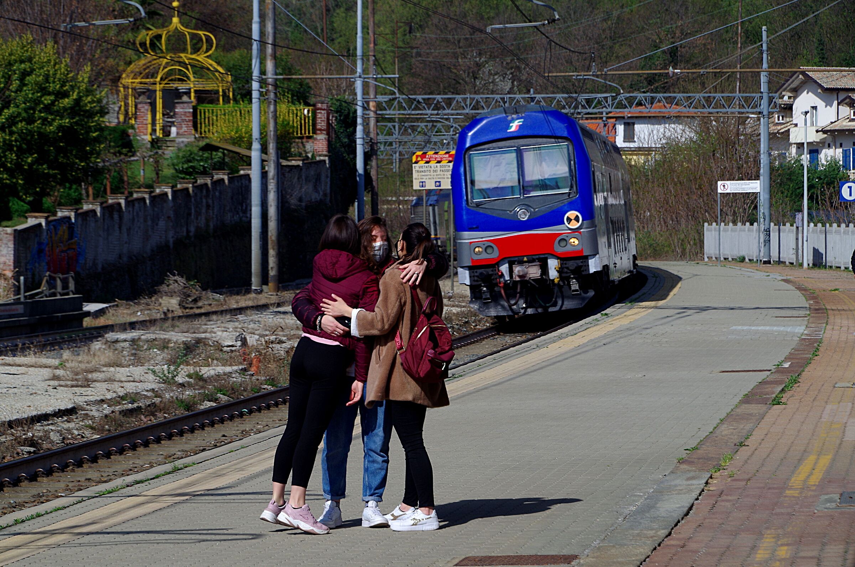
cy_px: 284
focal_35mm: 157
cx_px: 428
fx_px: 3721
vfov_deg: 8.7
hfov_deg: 13.1
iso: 140
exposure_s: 1/125
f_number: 9.5
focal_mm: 105
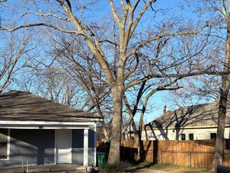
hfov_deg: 43.6
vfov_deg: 33.5
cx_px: 93
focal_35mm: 43
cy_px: 108
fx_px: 286
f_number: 1.6
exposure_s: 1/1799
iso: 50
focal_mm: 5.96
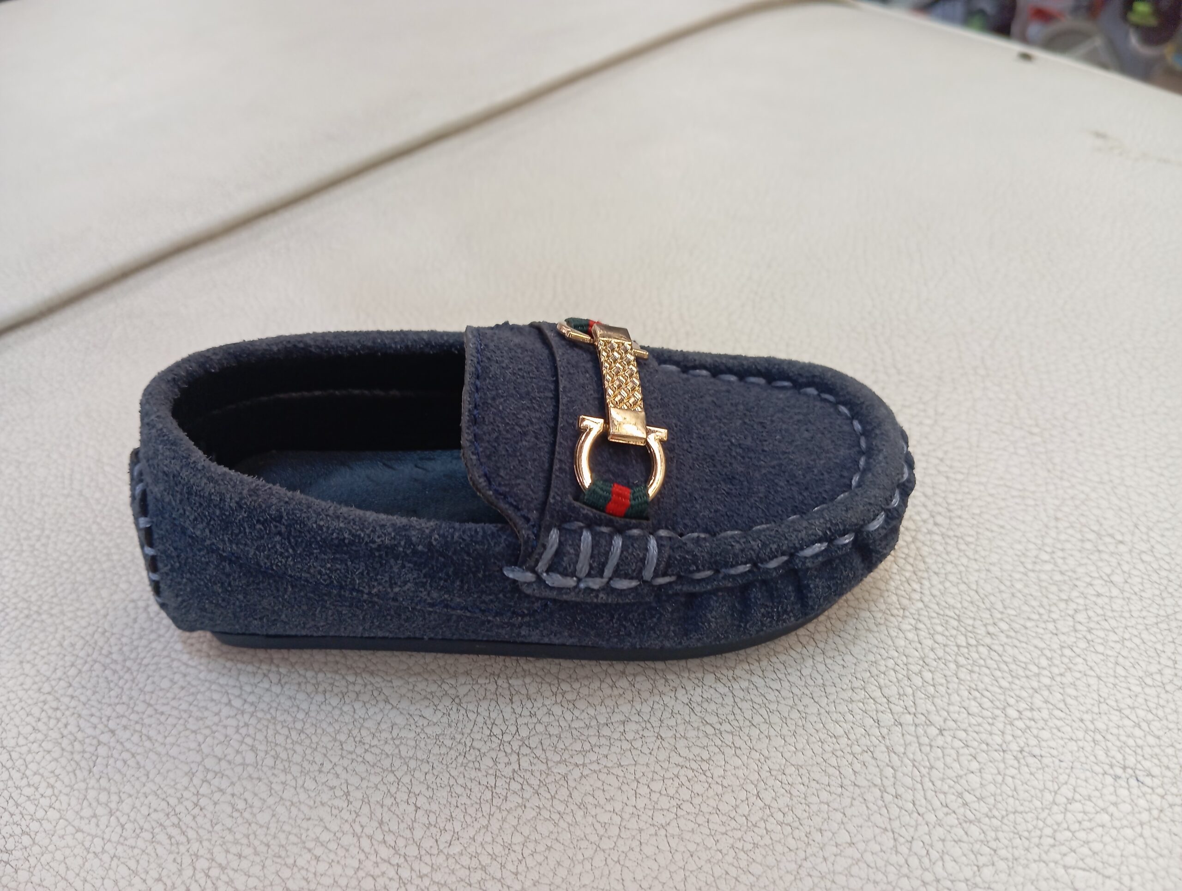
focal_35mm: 28
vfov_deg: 49.9
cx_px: 591
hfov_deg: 63.4
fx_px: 958
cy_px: 446
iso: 171
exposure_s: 1/50
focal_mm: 4.22
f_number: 1.8
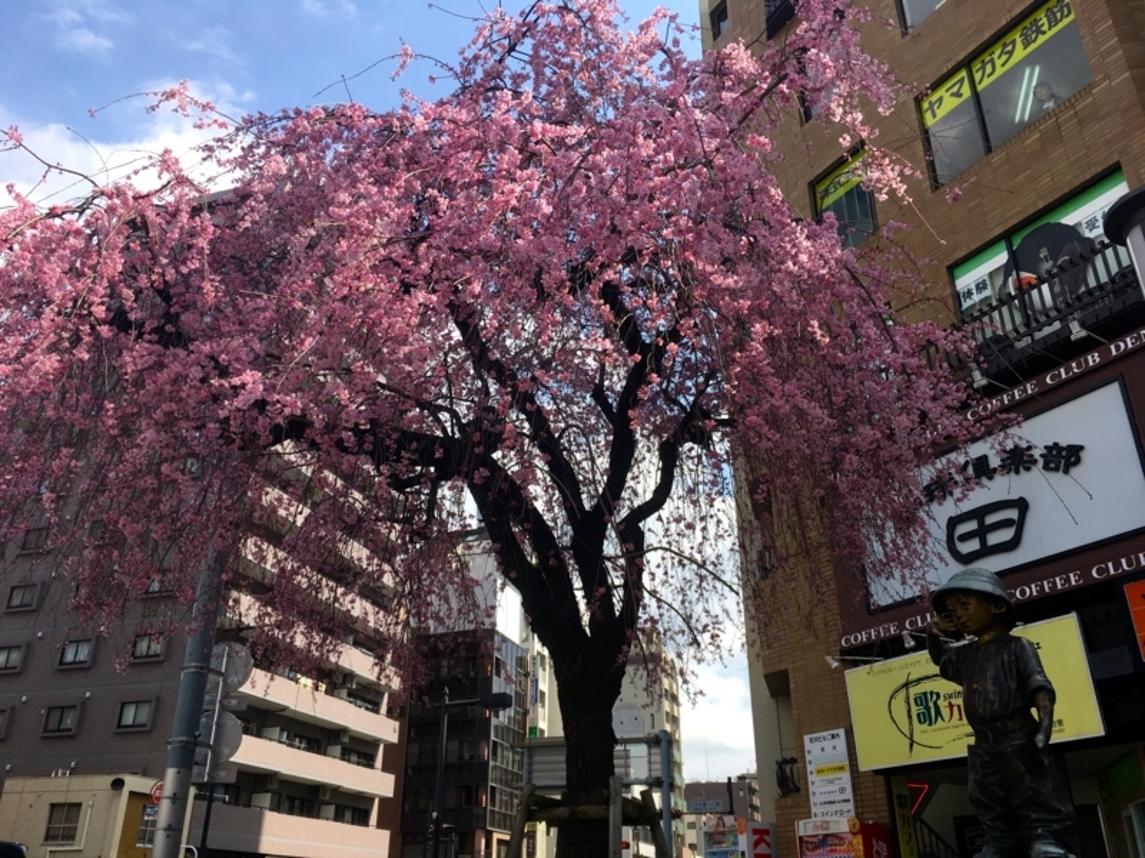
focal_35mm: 29
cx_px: 572
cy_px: 429
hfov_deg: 61.7
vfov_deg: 48.2
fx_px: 959
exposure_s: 1/1166
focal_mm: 4.15
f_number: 2.2
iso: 25
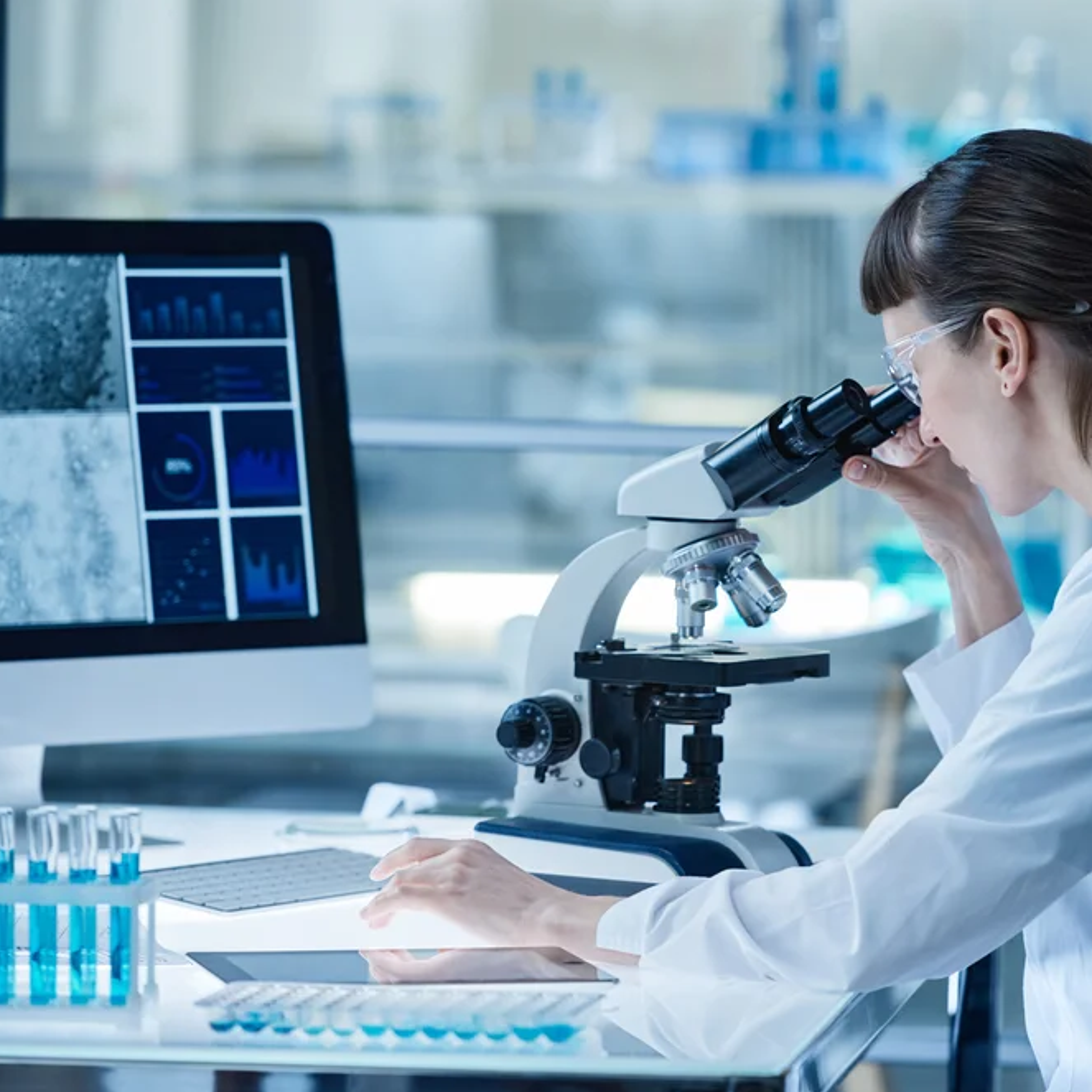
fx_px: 7317
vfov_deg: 8.5
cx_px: 731
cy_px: 546
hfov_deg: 8.5
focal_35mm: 205
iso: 800
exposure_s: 1/200
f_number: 3.5
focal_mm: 160
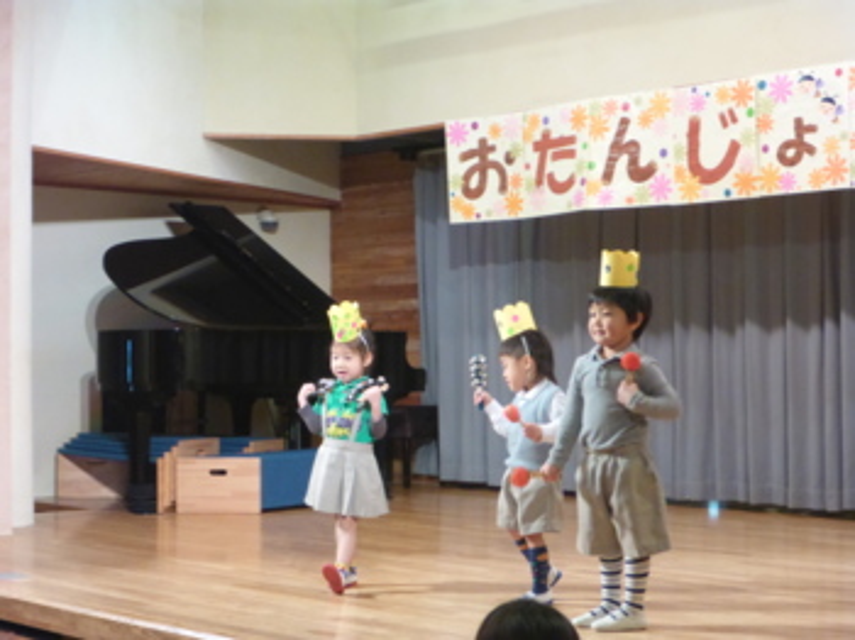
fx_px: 1629
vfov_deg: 22.2
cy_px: 320
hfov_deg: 29.4
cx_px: 428
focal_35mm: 66
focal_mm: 11.7
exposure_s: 1/20
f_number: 5.3
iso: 800
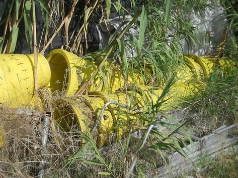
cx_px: 89
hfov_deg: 36.6
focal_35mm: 52
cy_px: 83
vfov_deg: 28.0
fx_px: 358
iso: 80
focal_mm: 6.72
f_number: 5.5
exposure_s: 1/320
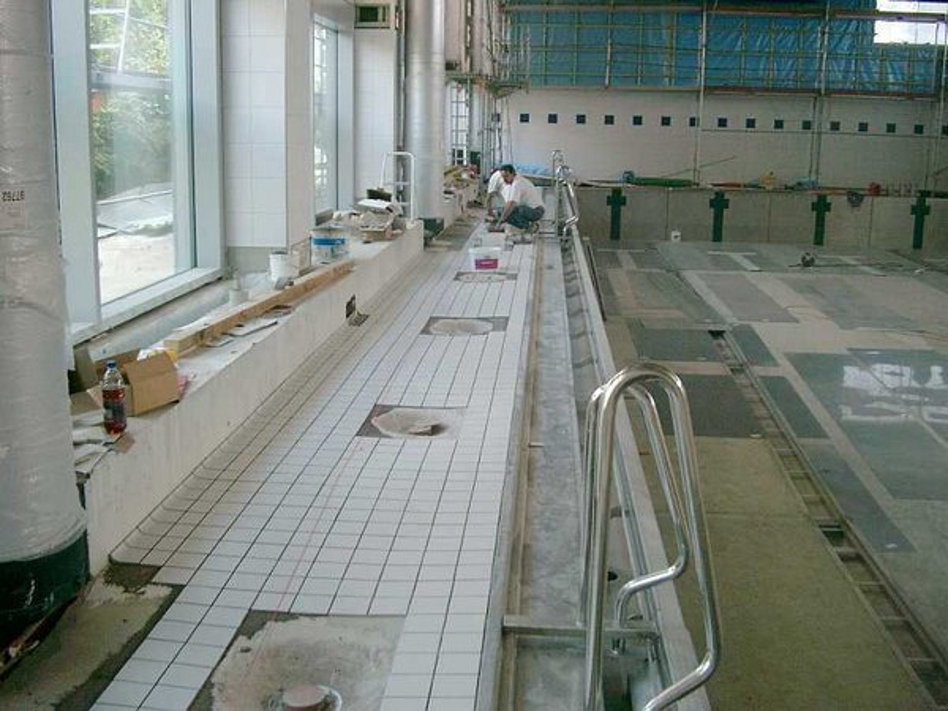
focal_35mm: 37
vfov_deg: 38.7
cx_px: 474
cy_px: 356
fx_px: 1013
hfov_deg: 50.1
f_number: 2.6
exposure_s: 1/100
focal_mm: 7.6
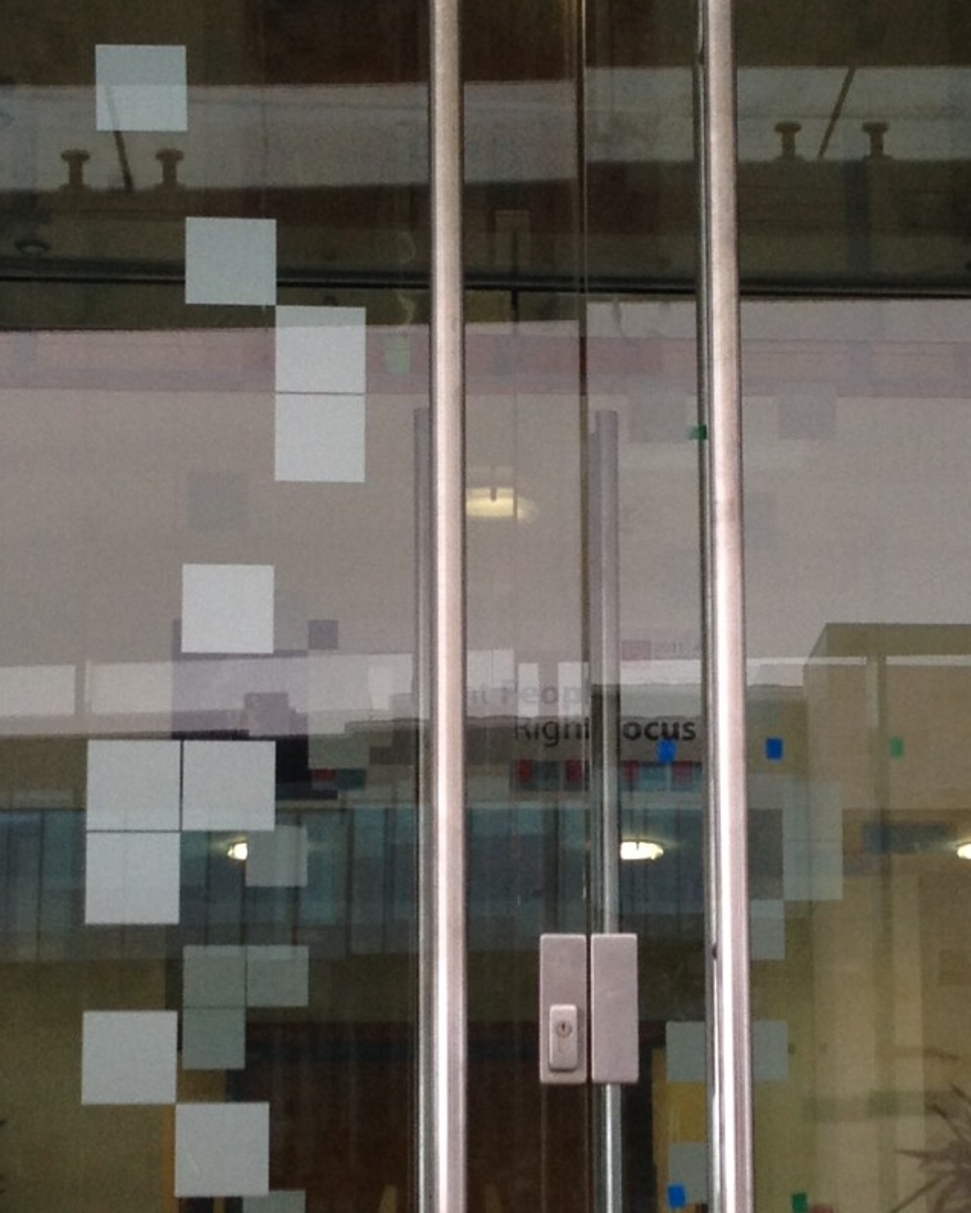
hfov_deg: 14.0
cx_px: 719
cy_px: 848
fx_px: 3951
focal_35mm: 110
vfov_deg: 17.4
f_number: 2.4
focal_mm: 4.28
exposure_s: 1/134
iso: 50
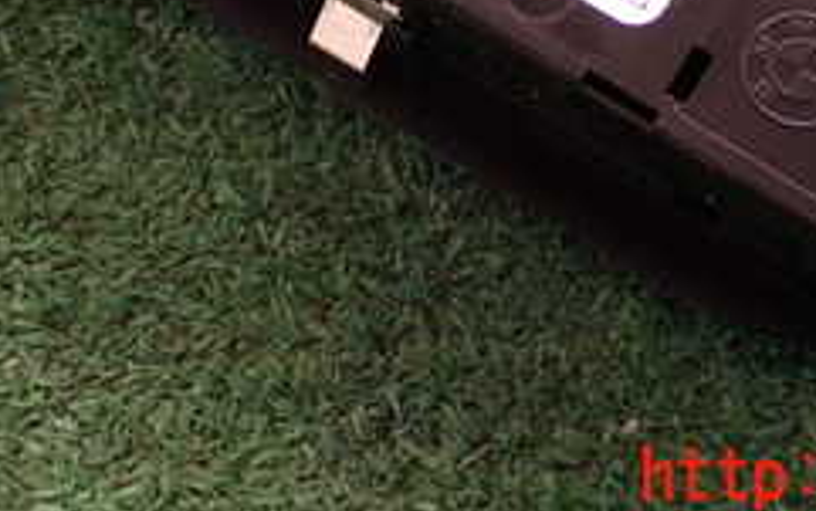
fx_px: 2938
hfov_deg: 15.8
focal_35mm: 132
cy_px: -240
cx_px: 389
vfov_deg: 9.7
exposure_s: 1/100
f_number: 3.2
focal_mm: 9.01
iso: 200
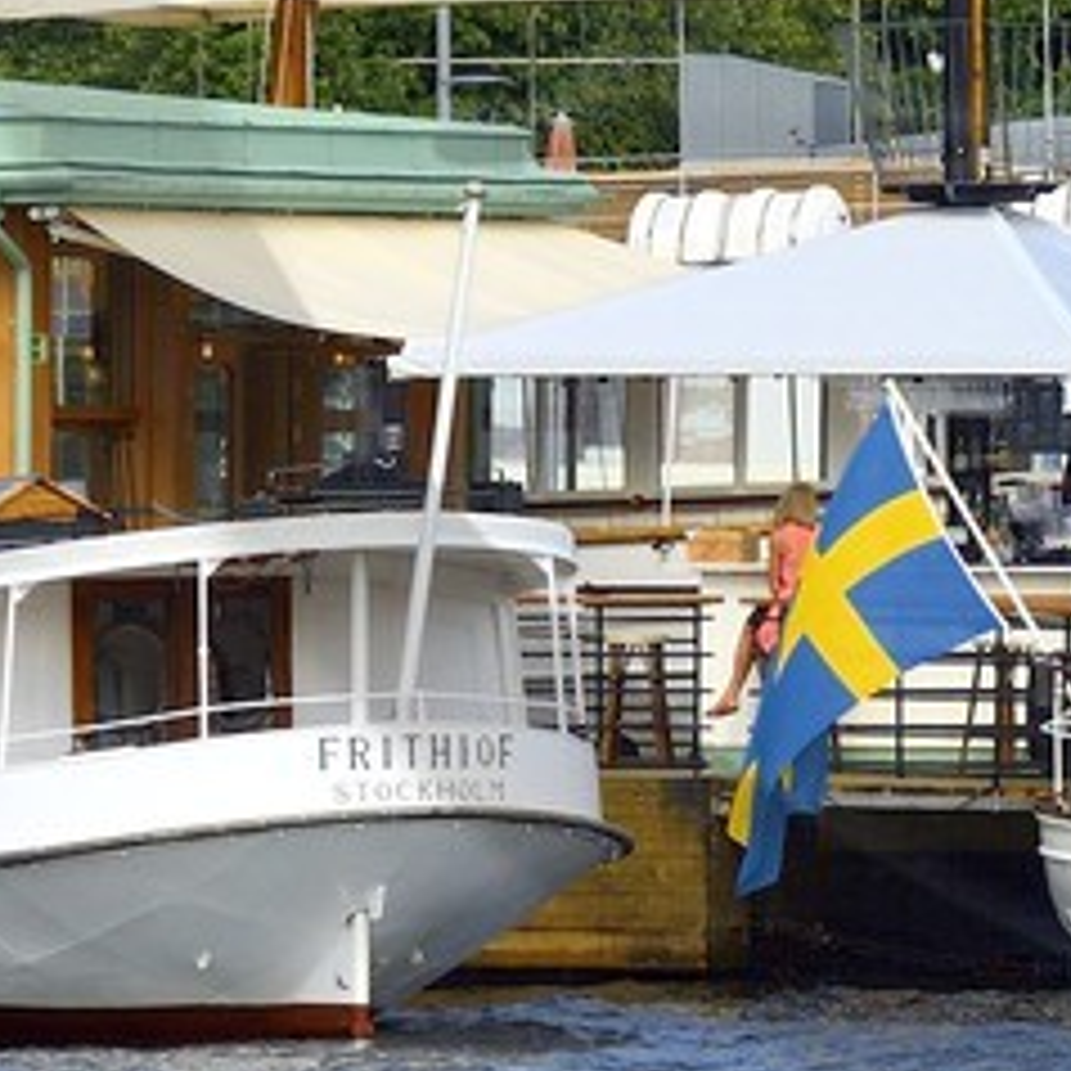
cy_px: -572
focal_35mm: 770
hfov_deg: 2.3
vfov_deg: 2.3
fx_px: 26953
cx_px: 1706
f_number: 10
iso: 200
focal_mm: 135
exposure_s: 1/640
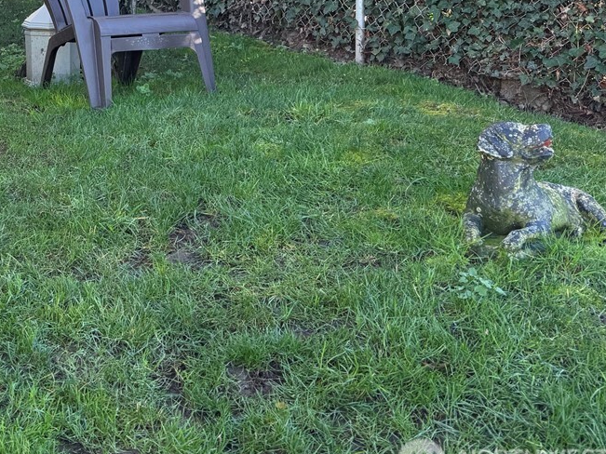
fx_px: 1033
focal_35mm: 59
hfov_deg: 28.7
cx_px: -107
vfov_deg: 23.2
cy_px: -57
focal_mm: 6.76
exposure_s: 1/407
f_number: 1.78
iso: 80
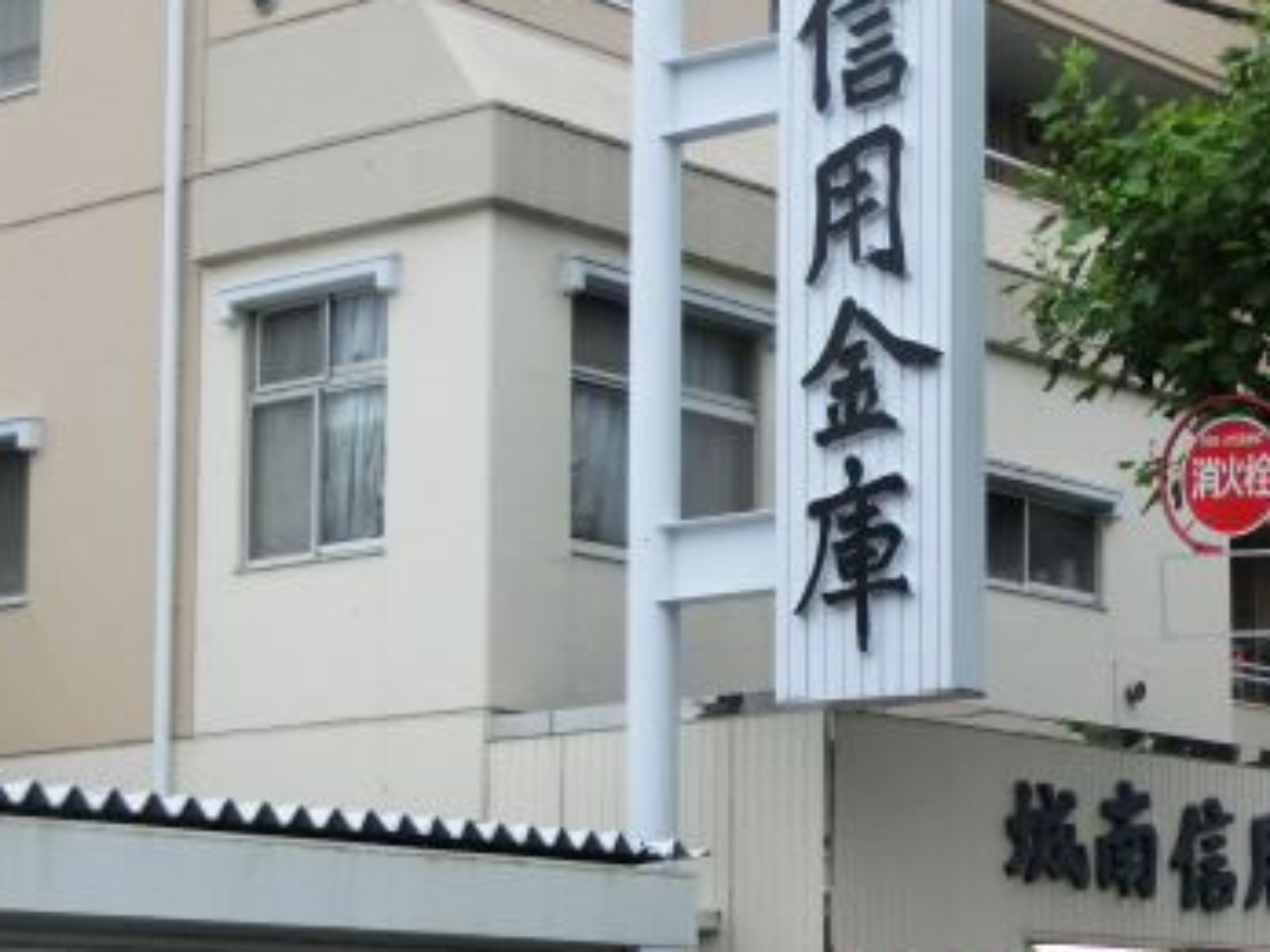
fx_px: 3521
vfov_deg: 15.4
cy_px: 652
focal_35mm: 96
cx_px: 944
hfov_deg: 20.3
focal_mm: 9.3
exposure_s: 1/60
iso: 250
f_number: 4.7
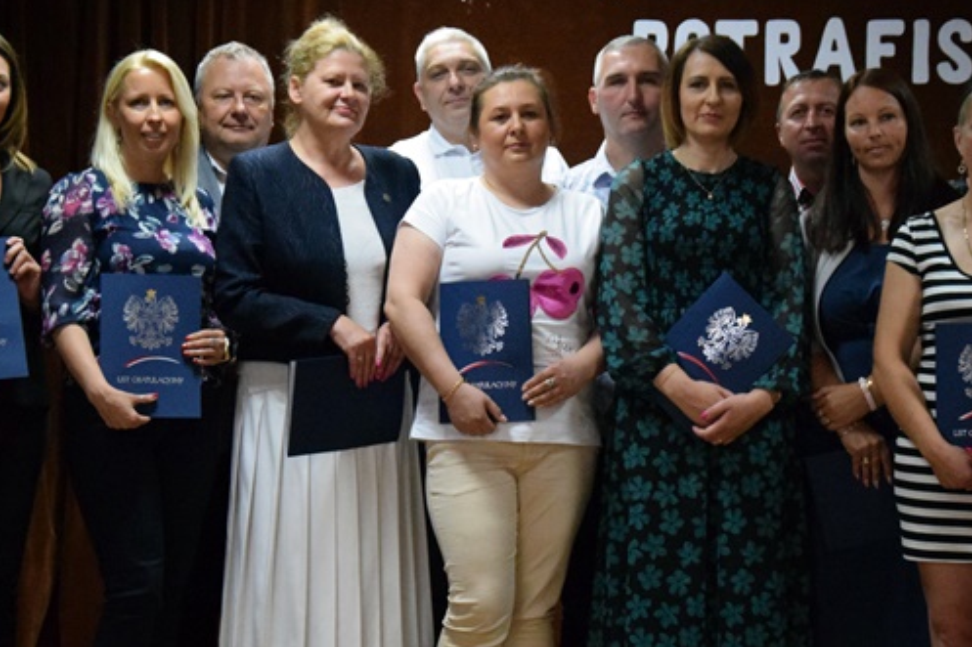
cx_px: 487
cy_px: 357
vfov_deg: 11.8
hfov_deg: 17.6
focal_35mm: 116
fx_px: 3131
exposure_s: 1/100
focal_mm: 48
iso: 6400
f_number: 4.8
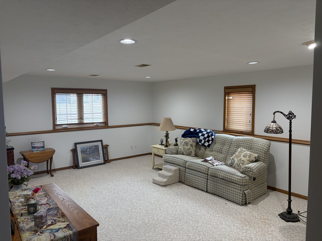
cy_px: 120
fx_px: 242
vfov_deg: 53.1
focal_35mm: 26
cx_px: 161
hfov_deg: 67.3
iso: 160
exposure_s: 1/60
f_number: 1.6
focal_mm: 5.96
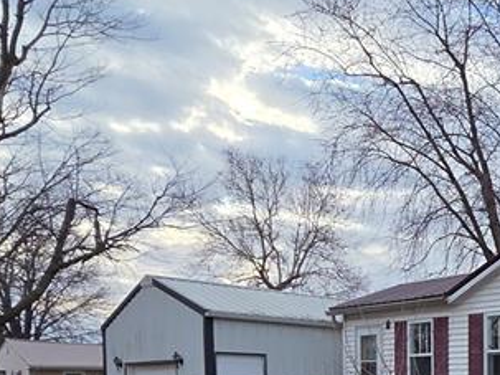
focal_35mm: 44
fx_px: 635
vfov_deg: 29.3
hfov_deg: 34.5
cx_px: 599
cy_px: 423
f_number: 2.2
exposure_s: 1/765
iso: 50
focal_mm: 2.2
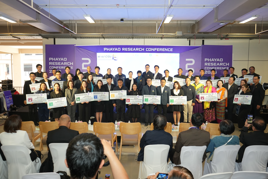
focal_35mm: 28
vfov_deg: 46.4
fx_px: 208
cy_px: 90
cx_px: 134
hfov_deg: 65.5
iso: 2000
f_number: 5.6
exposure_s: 1/125
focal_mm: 28
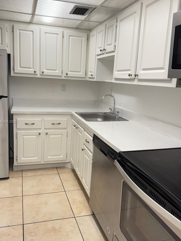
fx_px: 209
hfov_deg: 46.8
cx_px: 84
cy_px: 122
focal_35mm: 30
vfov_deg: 60.0
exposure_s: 1/120
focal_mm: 6.76
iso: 125
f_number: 1.78
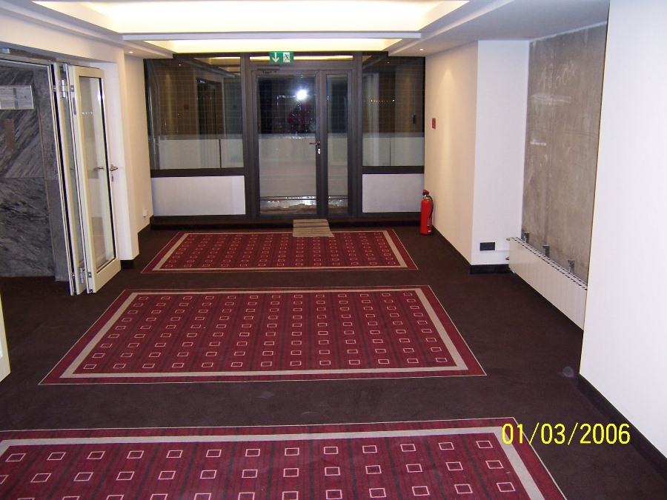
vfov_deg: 42.9
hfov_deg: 55.4
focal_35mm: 33
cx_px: 334
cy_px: 250
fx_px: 636
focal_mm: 5.5
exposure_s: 1/60
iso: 140
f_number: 2.8
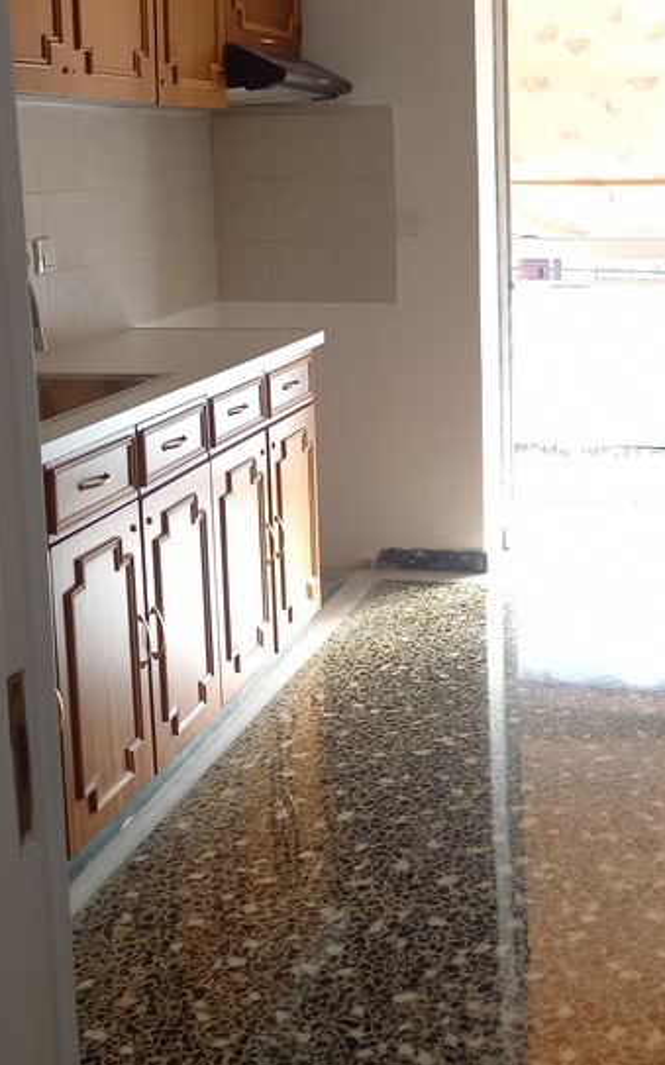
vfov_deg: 39.8
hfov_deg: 25.2
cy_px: 359
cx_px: 559
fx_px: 1451
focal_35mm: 50
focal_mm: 4.65
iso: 50
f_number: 1.8
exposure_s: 1/50
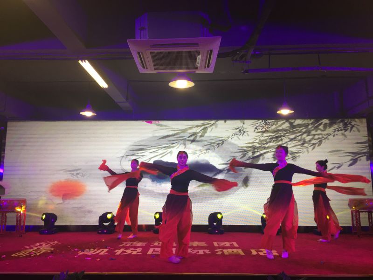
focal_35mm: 29
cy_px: 140
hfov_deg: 61.7
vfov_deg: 48.2
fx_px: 312
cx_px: 186
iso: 25
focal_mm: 4.15
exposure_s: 1/33
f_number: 2.2
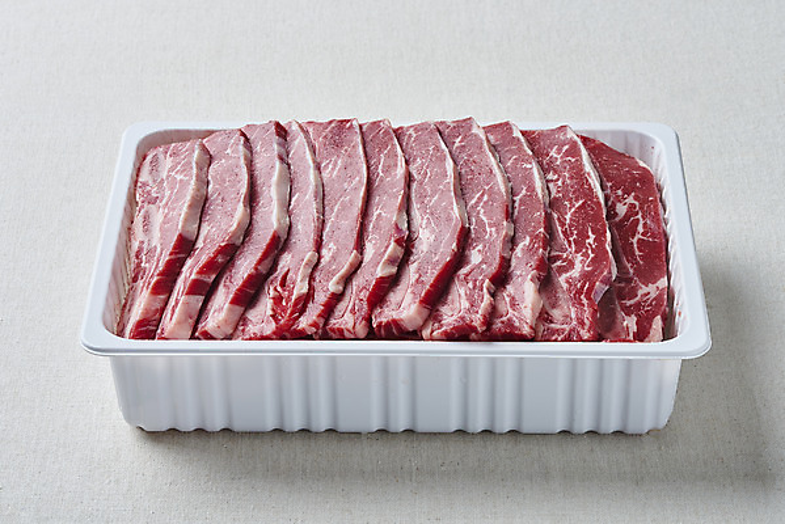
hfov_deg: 19.4
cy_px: 262
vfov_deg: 13.1
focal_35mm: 105
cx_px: 392
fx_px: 2291
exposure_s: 1/125
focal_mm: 105
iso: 100
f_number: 20
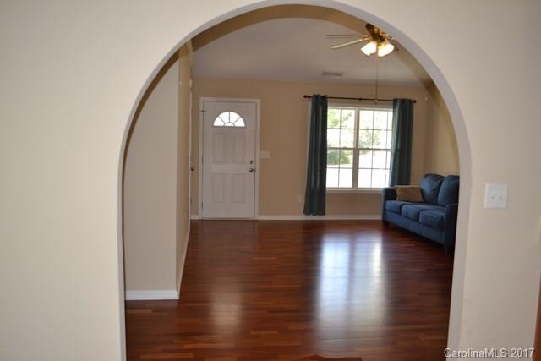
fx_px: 451
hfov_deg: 61.9
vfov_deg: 43.6
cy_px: 180
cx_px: 270
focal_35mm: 30
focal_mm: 20
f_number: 4
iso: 400
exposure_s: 1/100
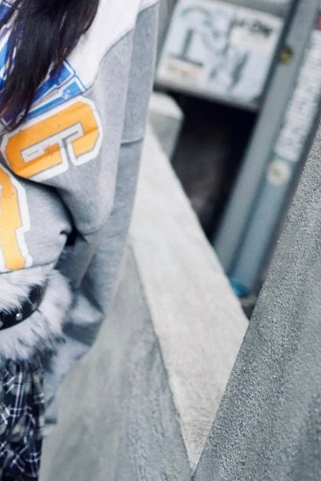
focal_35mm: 63
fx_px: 842
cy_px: 41
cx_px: -90
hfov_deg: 19.9
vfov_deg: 30.4
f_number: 1.6
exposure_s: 1/80
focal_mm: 16
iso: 3200
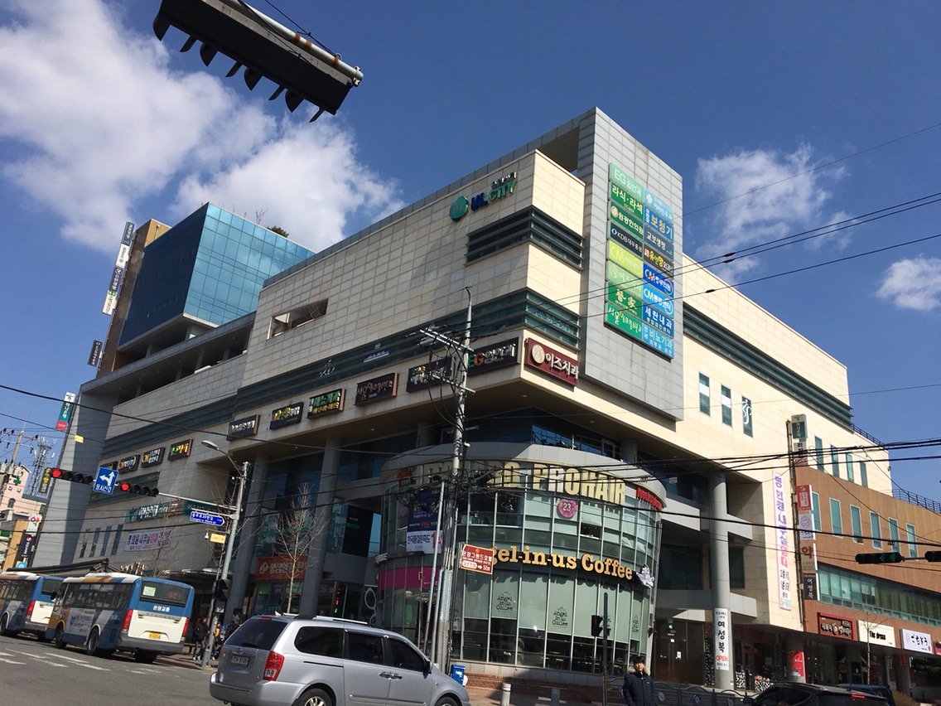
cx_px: 470
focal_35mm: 29
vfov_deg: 48.2
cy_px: 353
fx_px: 788
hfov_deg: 61.7
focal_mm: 4.15
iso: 25
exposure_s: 1/4274
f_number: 2.2
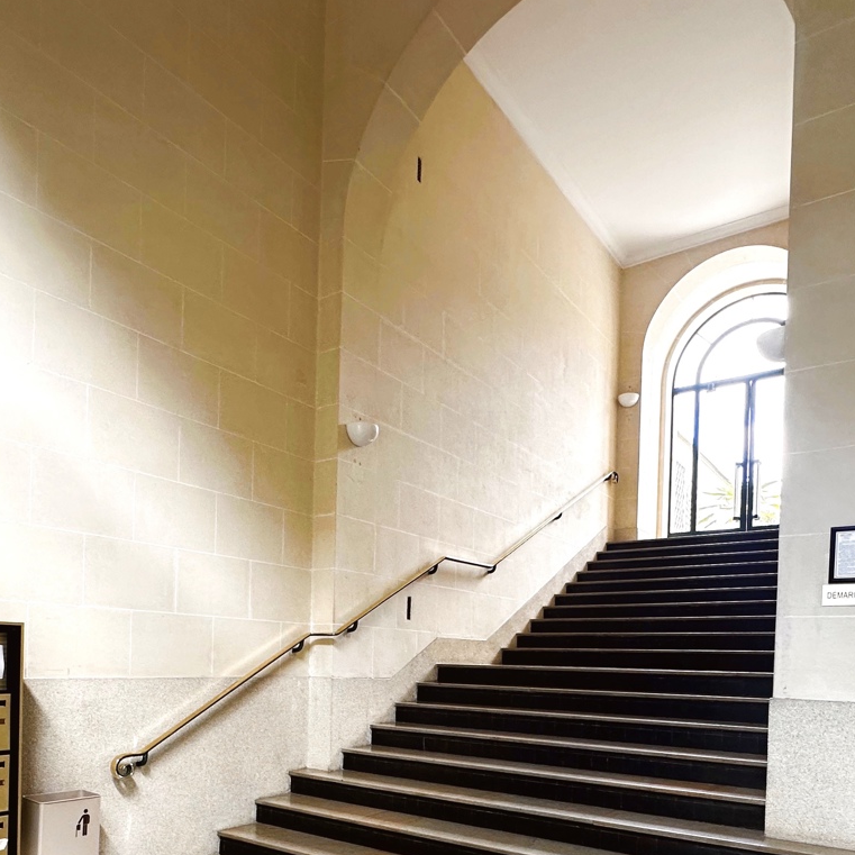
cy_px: 671
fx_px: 727
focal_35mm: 26
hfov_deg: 60.9
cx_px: 401
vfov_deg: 56.9
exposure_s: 1/99
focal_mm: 2.22
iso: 125
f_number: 2.2
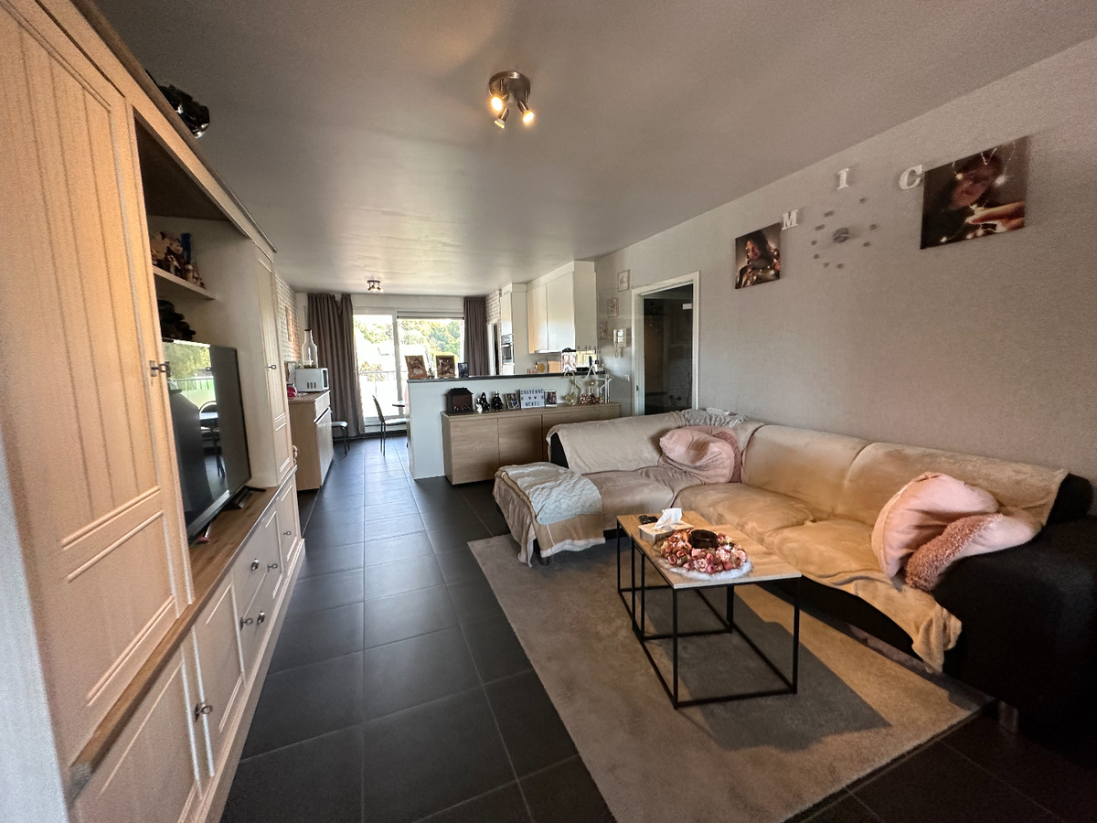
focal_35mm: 14
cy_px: 412
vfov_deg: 85.7
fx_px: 444
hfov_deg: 102.1
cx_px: 548
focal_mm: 2.22
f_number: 2.2
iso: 250
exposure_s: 1/100
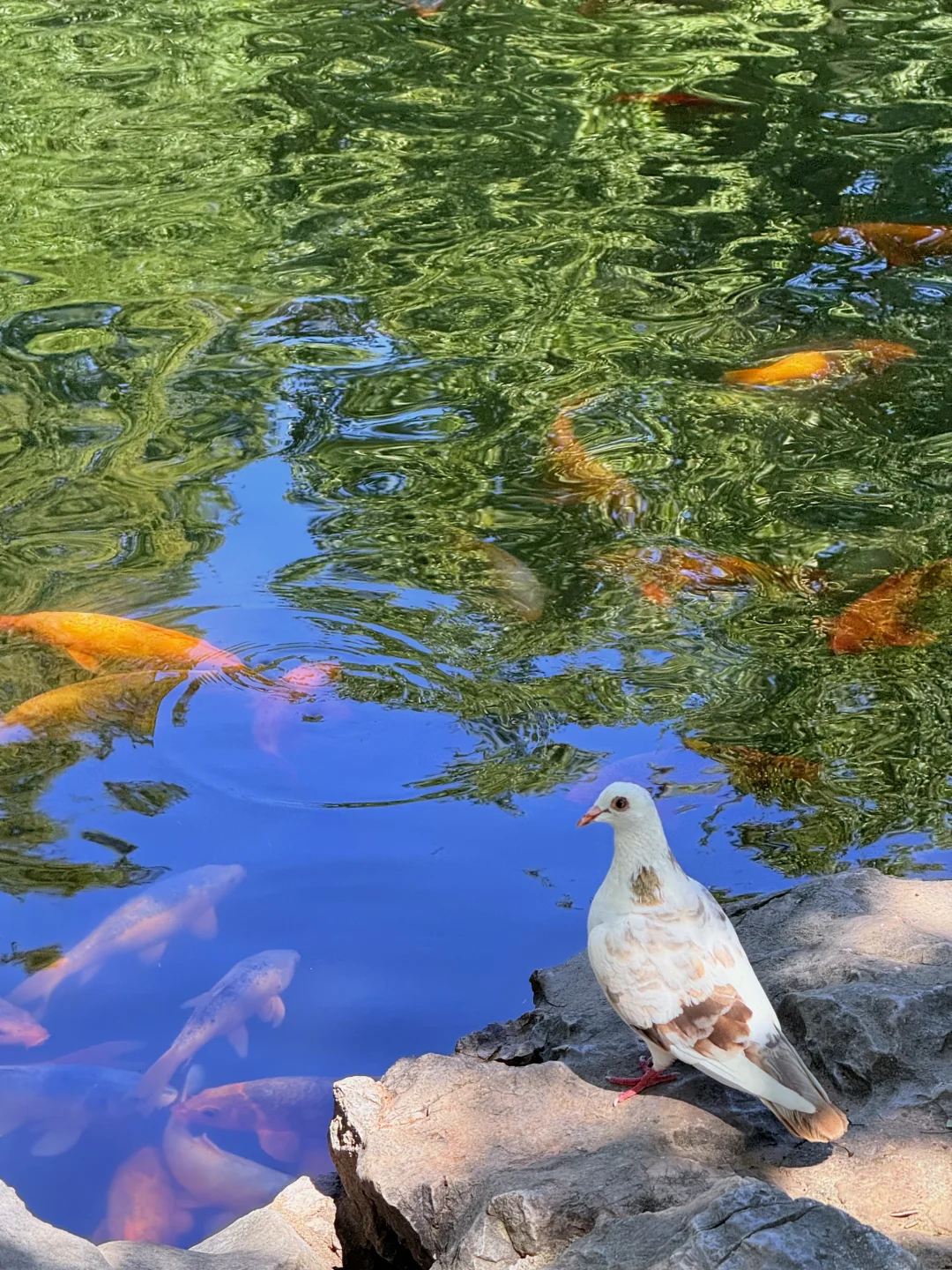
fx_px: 4400
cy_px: 635
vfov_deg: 16.4
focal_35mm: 120
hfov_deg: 12.3
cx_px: 476
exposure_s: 1/194
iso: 64
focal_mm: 15.66
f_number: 2.8
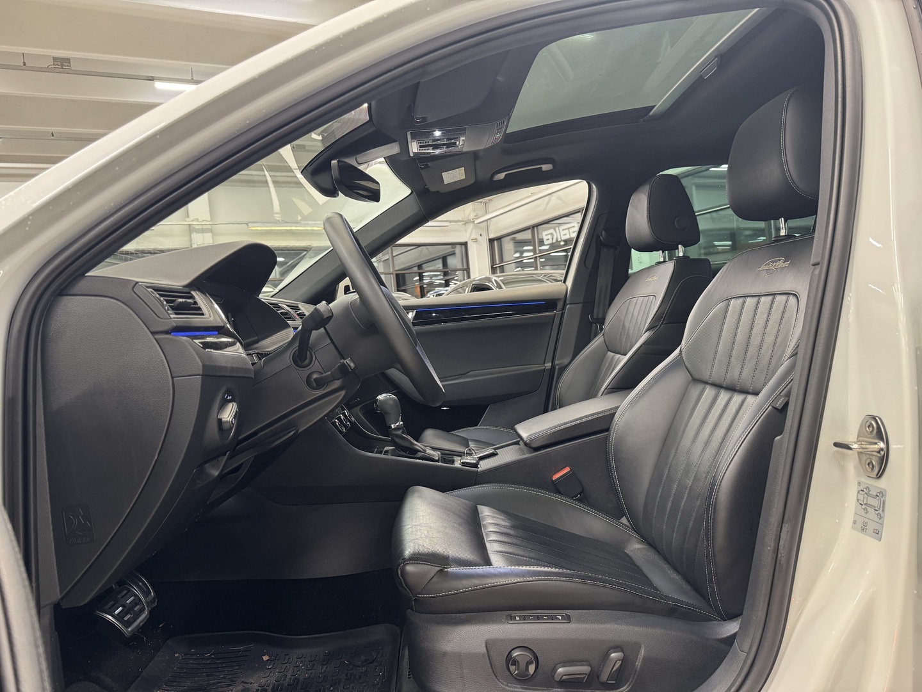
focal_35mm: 24
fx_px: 639
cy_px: 346
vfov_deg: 56.8
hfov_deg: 71.6
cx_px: 461
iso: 320
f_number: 1.78
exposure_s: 1/50
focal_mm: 6.76
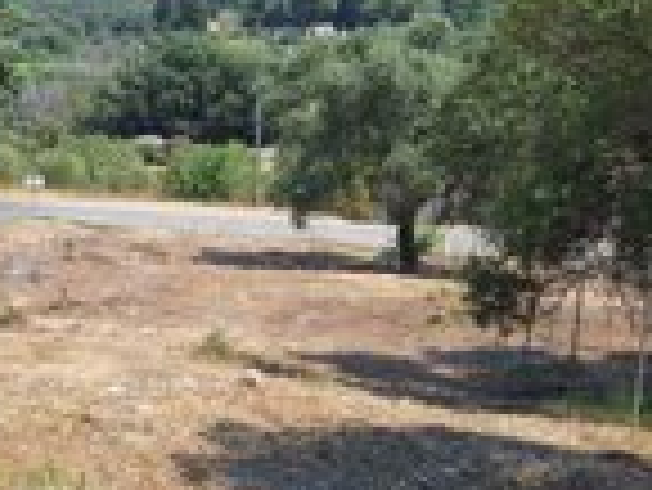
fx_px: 1074
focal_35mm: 57
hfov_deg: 30.6
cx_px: -40
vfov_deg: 25.7
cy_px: 265
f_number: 1.8
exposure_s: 1/2283
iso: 40
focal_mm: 5.54
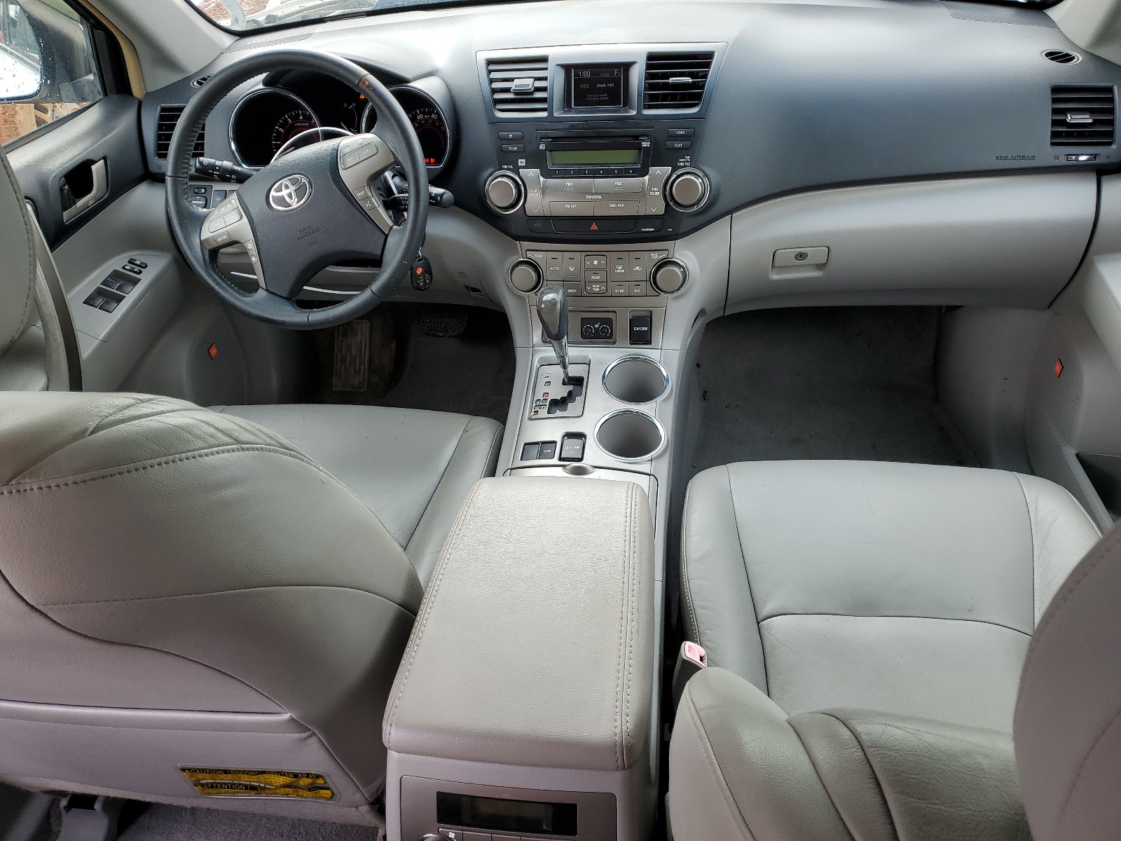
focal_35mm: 26
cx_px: 560
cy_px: 420
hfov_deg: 67.3
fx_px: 842
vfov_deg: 53.1
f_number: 1.5
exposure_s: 1/175
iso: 50
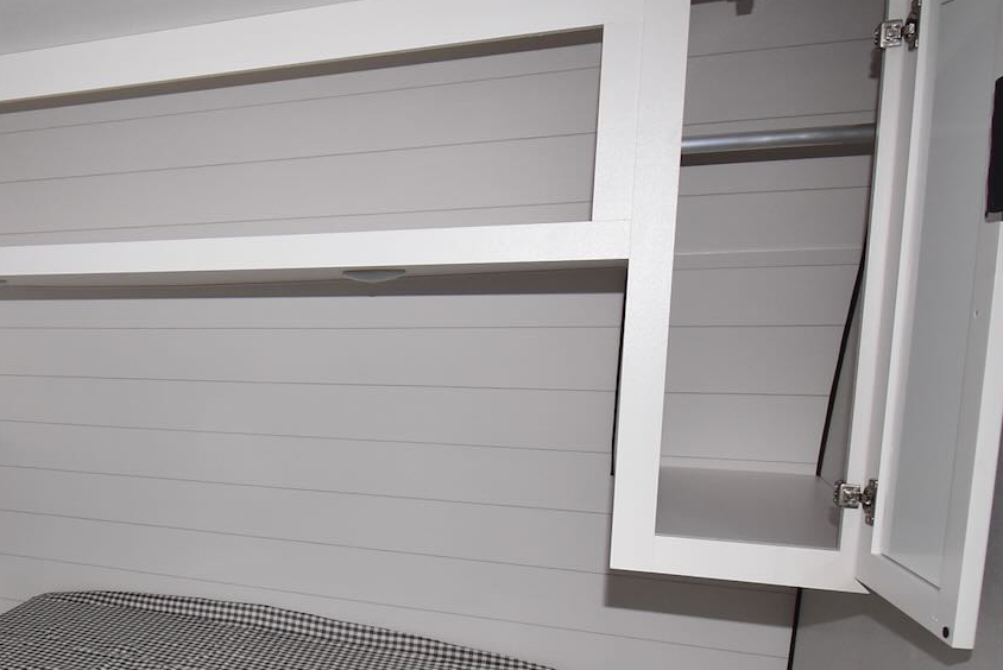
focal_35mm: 32
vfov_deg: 40.5
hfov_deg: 52.5
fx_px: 892
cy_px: 463
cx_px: 125
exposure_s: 1/80
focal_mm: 10
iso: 800
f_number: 4.5
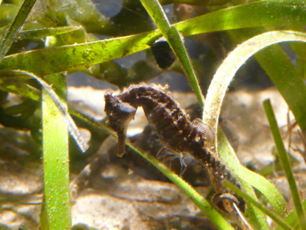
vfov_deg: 12.7
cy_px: 115
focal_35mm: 117
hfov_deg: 16.8
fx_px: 1034
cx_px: 153
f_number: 3.6
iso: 400
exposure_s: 1/13
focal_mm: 19.2
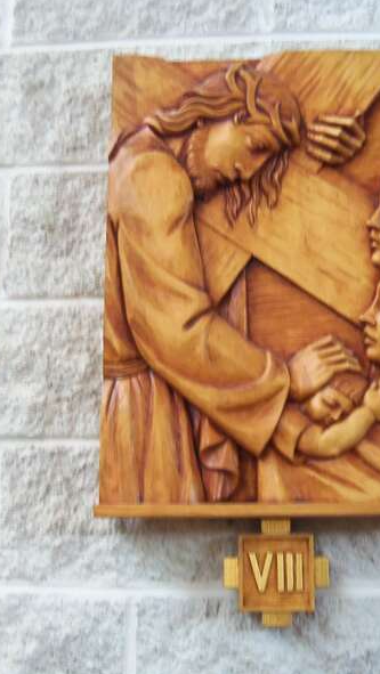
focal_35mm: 56
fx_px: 1002
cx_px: 264
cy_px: 336
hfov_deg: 21.4
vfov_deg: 37.2
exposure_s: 1/15
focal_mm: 6.8
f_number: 4.3
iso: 400
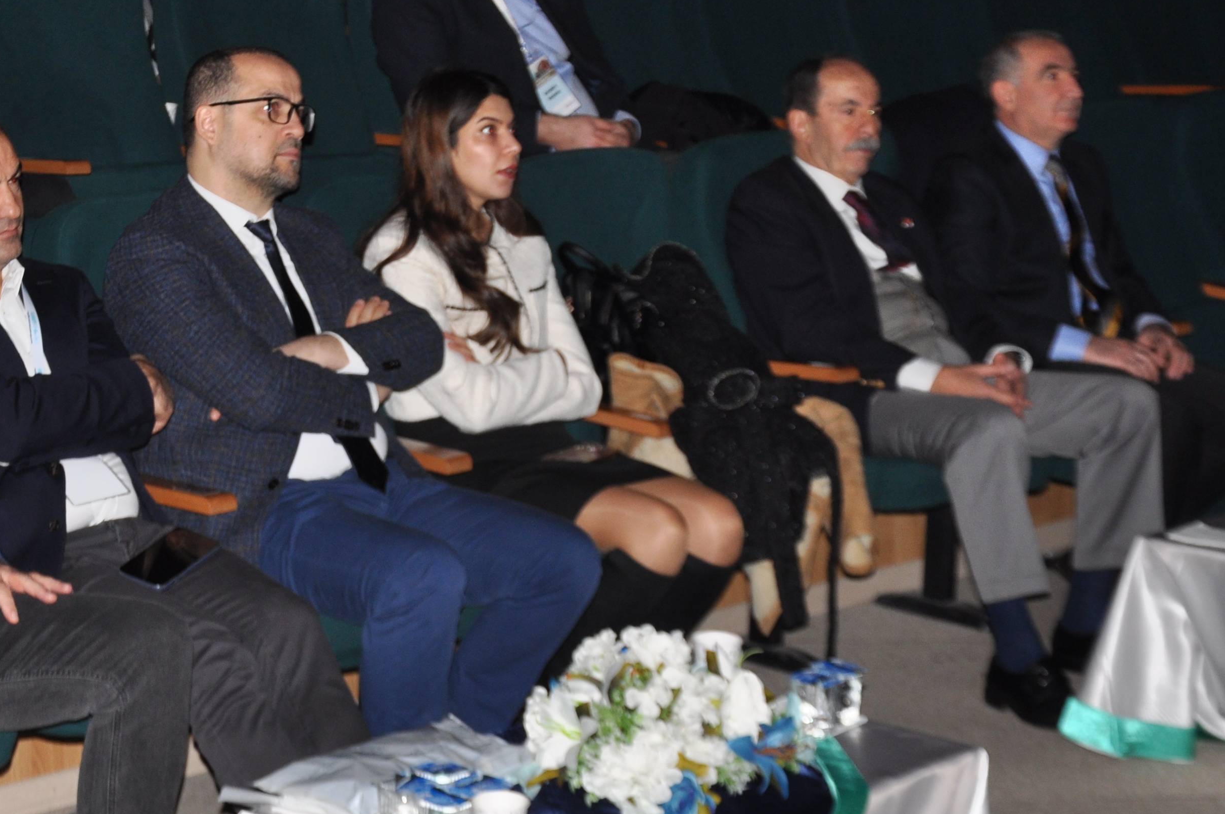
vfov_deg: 14.7
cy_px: 294
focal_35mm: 93
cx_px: 409
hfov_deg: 21.9
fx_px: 3157
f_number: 4.5
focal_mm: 35
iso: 400
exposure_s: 1/60
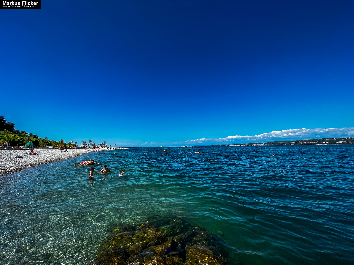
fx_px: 133
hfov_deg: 106.2
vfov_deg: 89.9
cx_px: 177
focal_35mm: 13
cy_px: 132
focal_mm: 1.57
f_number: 1.8
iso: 32
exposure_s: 1/1900
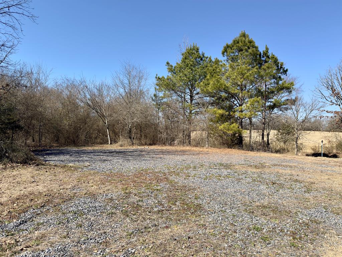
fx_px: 237
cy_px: 128
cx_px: 171
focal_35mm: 24
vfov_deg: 56.8
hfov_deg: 71.6
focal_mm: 6.76
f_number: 1.78
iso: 64
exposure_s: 1/2747
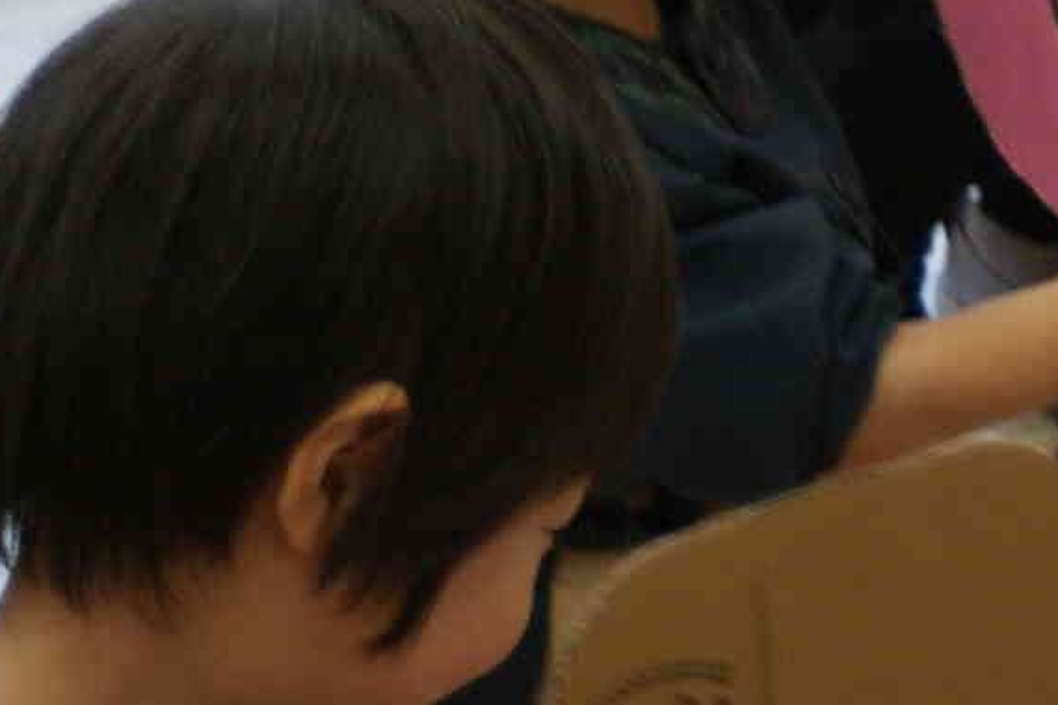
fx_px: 6689
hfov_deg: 9.0
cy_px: -303
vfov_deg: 6.0
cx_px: 1106
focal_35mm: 228
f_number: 4.5
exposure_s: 1/80
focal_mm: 45
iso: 400
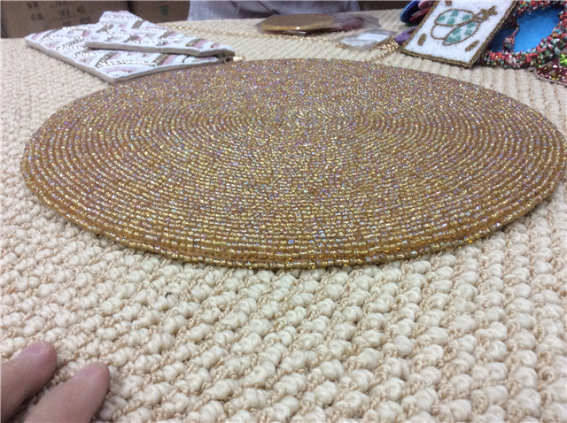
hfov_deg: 56.9
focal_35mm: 32
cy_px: 212
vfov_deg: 44.1
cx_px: 284
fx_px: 523
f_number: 2.4
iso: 125
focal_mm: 3.3
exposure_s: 1/25
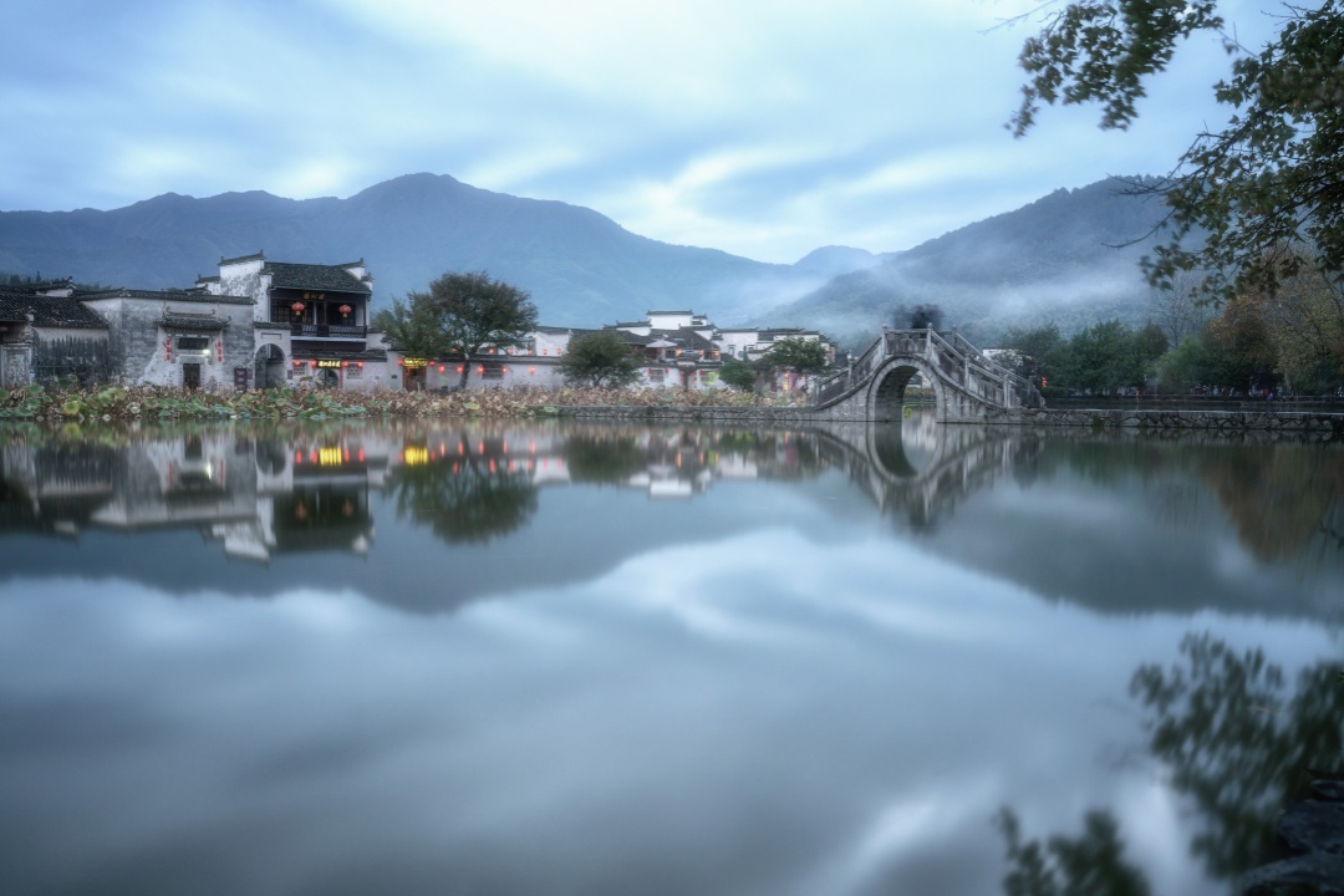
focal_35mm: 35
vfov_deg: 37.9
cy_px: 448
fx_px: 1307
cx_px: 672
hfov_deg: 54.4
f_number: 5.6
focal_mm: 35
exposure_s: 71
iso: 100
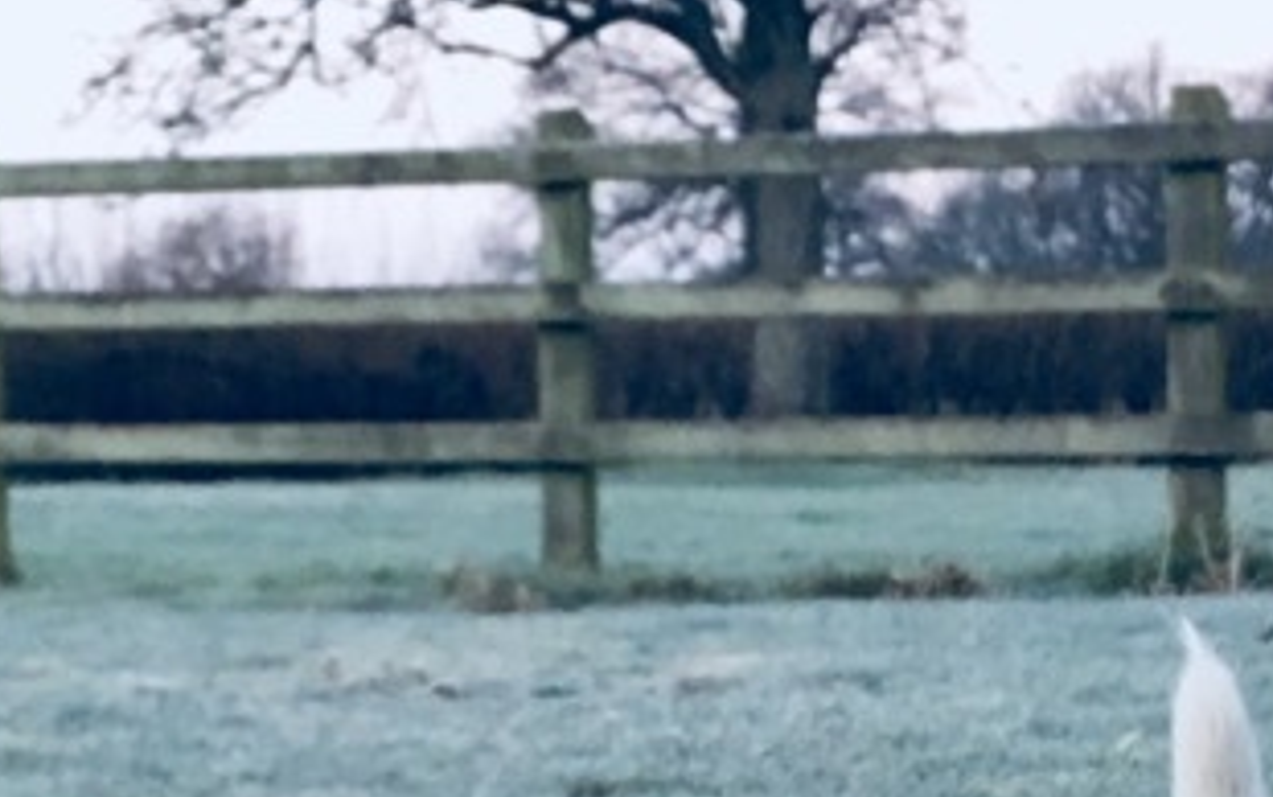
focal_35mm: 127
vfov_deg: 10.2
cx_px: 825
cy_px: 875
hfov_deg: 16.4
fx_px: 4408
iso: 125
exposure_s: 1/33
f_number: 2.2
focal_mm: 4.15
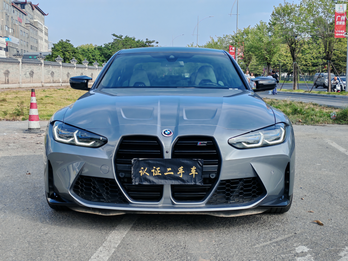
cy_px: 130
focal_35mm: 54
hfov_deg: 35.5
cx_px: 174
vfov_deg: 27.0
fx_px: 543
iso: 50
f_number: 1.95
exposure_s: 1/720
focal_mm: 5.52
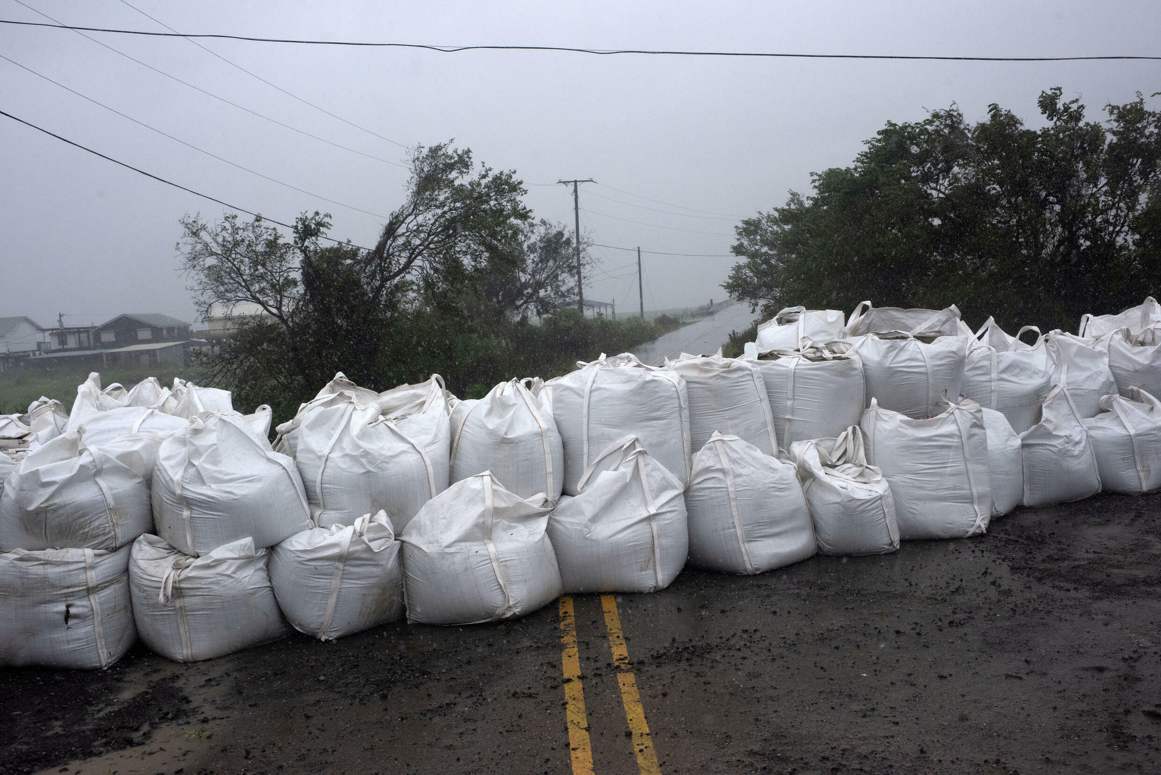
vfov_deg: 37.9
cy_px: 388
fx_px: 1129
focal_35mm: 35
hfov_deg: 54.4
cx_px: 580
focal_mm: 35
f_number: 10
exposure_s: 1/1000
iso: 1250
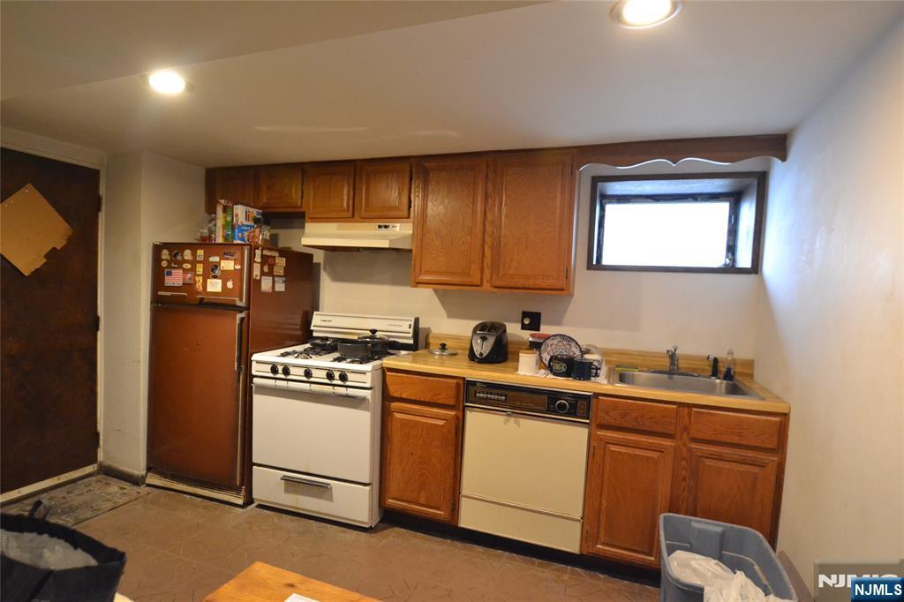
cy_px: 301
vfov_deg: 67.3
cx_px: 452
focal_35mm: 18
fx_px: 452
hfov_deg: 90.0
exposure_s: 1/40
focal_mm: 12
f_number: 3.8
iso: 3200
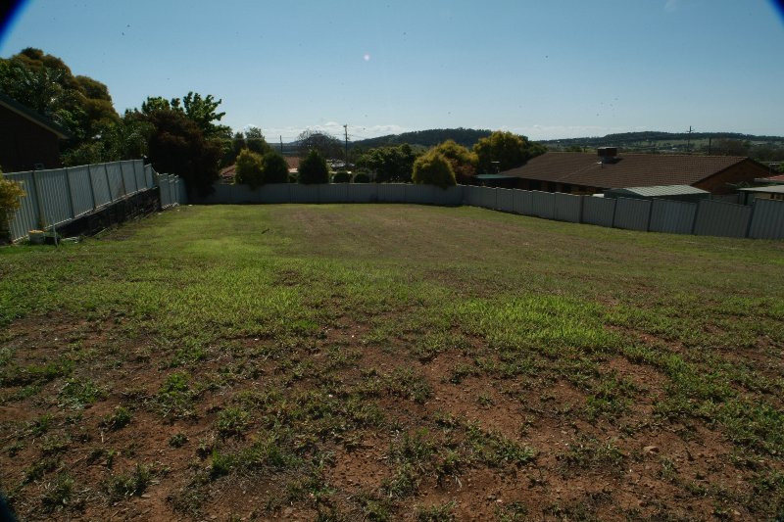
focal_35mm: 21
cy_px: 261
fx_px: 457
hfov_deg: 81.2
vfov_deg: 59.5
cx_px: 392
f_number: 22
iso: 400
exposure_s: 1/180
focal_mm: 14
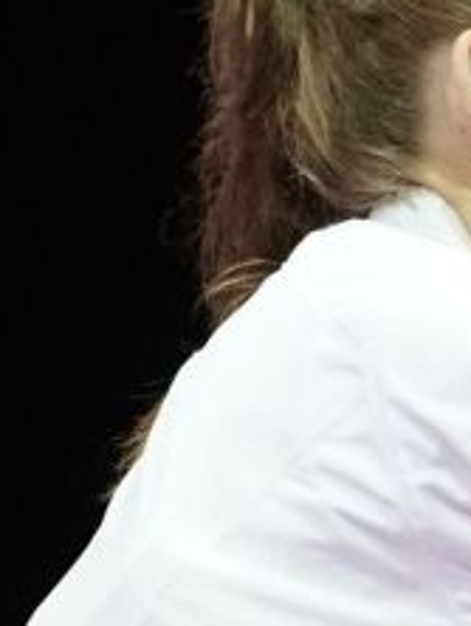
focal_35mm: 1556
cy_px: 561
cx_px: 344
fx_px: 28175
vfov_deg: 1.3
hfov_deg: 1.0
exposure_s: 1/1000
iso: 4000
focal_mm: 200
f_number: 2.8
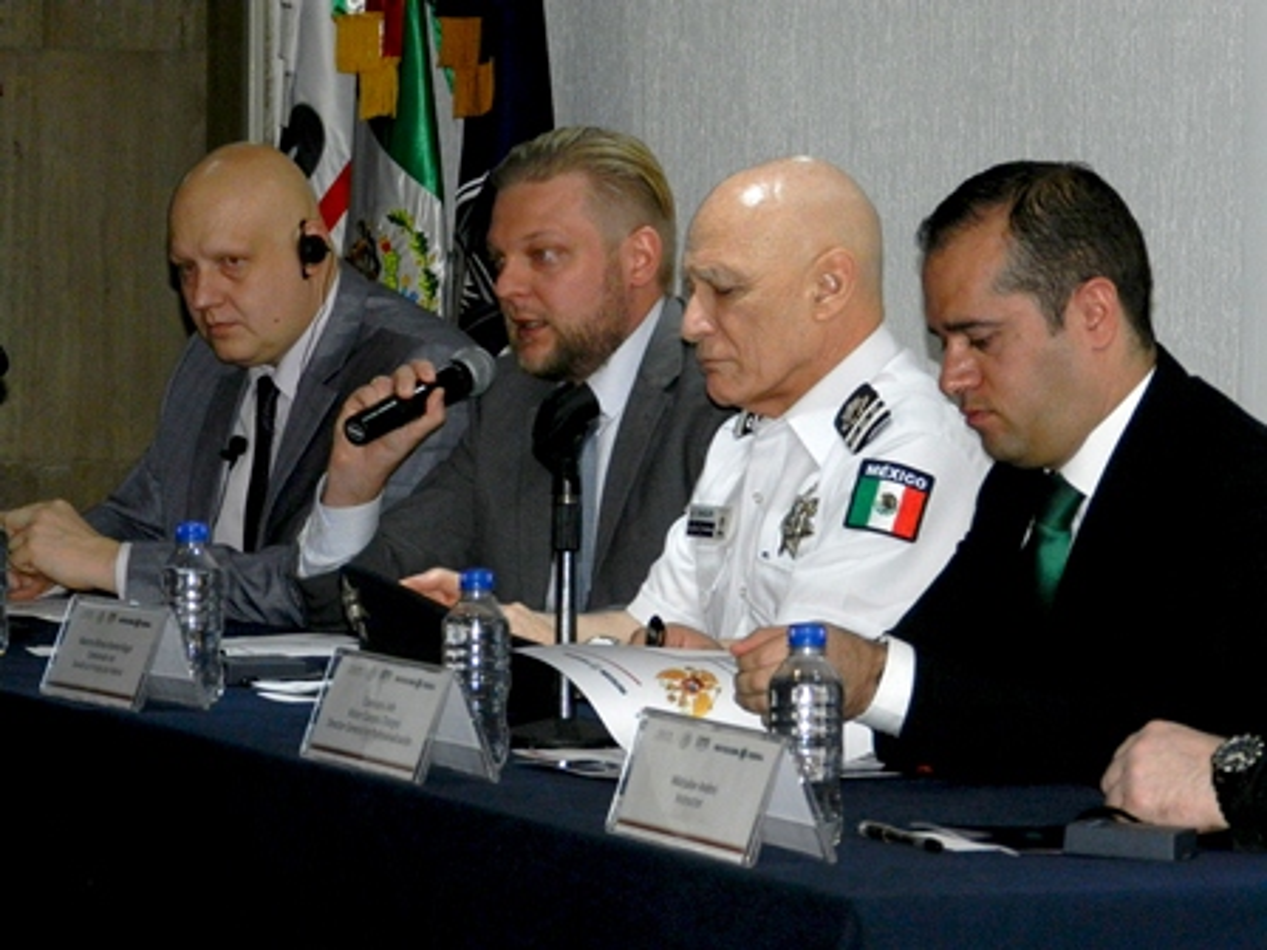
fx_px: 6991
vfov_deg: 7.8
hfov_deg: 10.4
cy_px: 475
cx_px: 634
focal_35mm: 191
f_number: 5.5
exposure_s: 1/40
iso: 800
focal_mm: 34
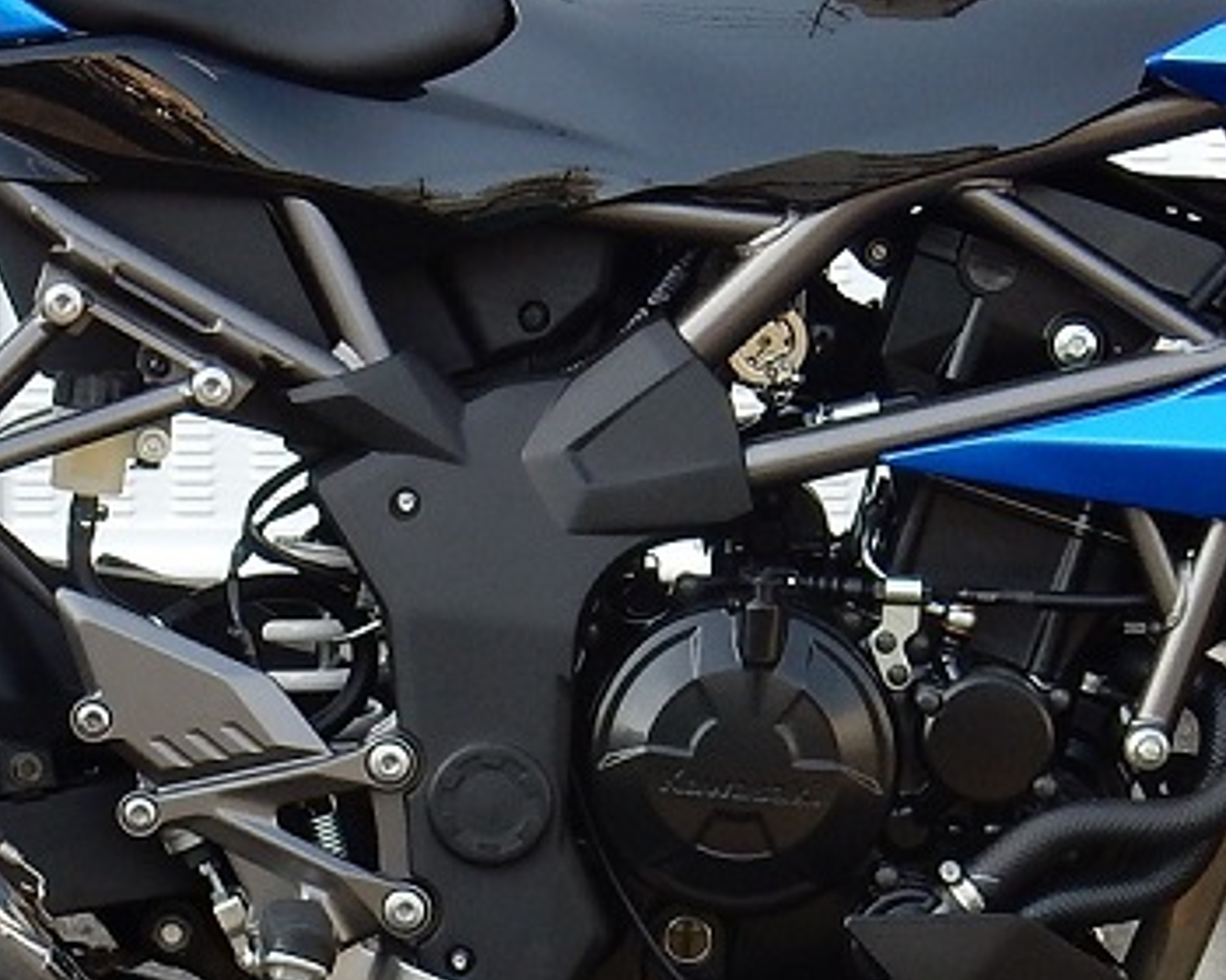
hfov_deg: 9.6
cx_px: 725
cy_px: 598
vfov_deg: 7.7
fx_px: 7293
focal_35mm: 201
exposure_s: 1/125
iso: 125
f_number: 4.5
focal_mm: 10.7
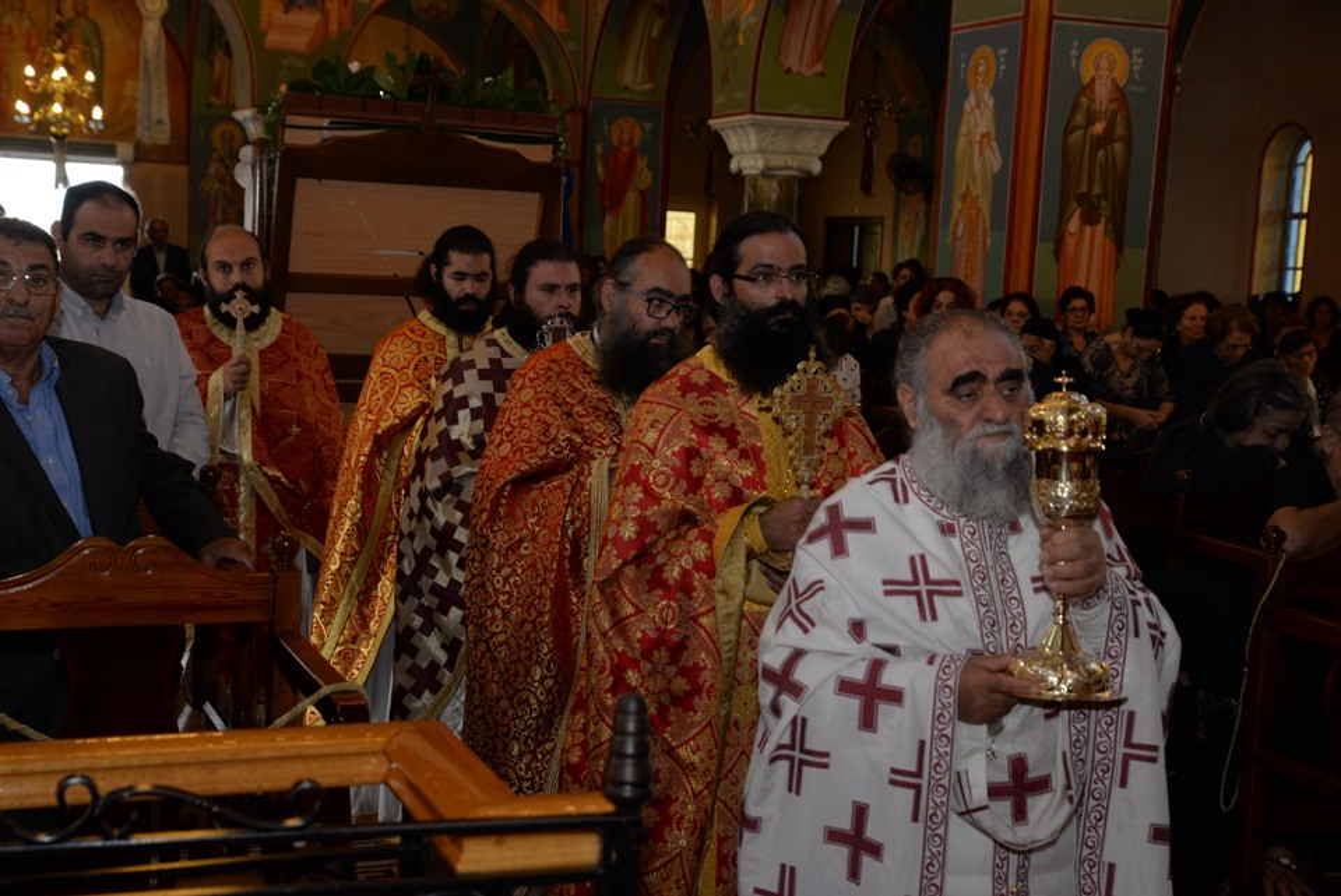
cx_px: 670
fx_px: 1863
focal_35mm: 50
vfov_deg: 27.0
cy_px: 448
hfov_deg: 39.6
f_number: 7.1
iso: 800
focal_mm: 50
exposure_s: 1/60
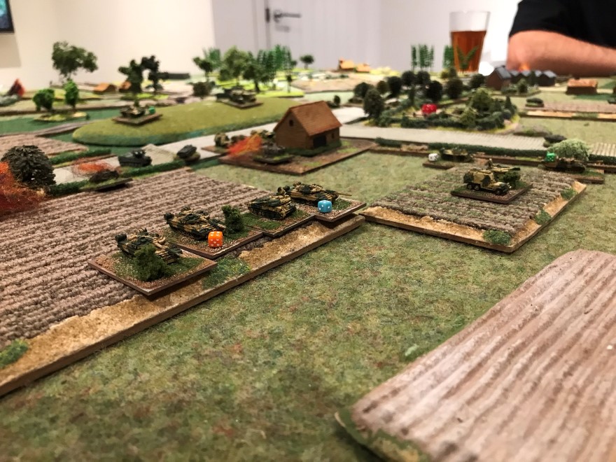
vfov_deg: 49.7
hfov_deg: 63.4
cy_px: 231
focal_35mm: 28
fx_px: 498
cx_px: 308
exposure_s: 1/17
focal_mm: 3.99
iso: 80
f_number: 1.8
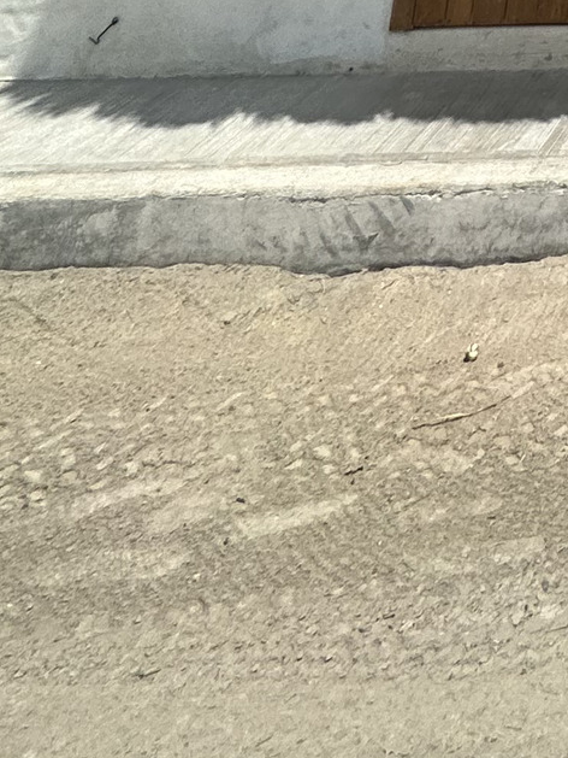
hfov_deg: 18.2
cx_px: 1107
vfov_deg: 19.9
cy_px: -717
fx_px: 1247
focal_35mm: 57
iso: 50
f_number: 2.2
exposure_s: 1/2020
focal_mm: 2.22
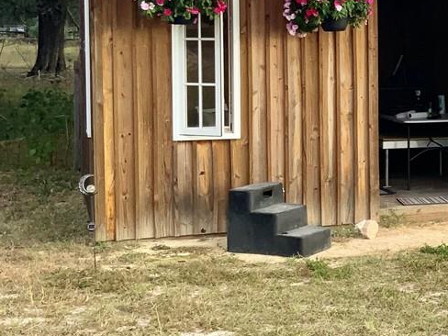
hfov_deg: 19.1
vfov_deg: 15.5
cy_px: 70
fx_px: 1229
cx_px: 587
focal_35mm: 95
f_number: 1.8
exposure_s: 1/176
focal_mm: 3
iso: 16
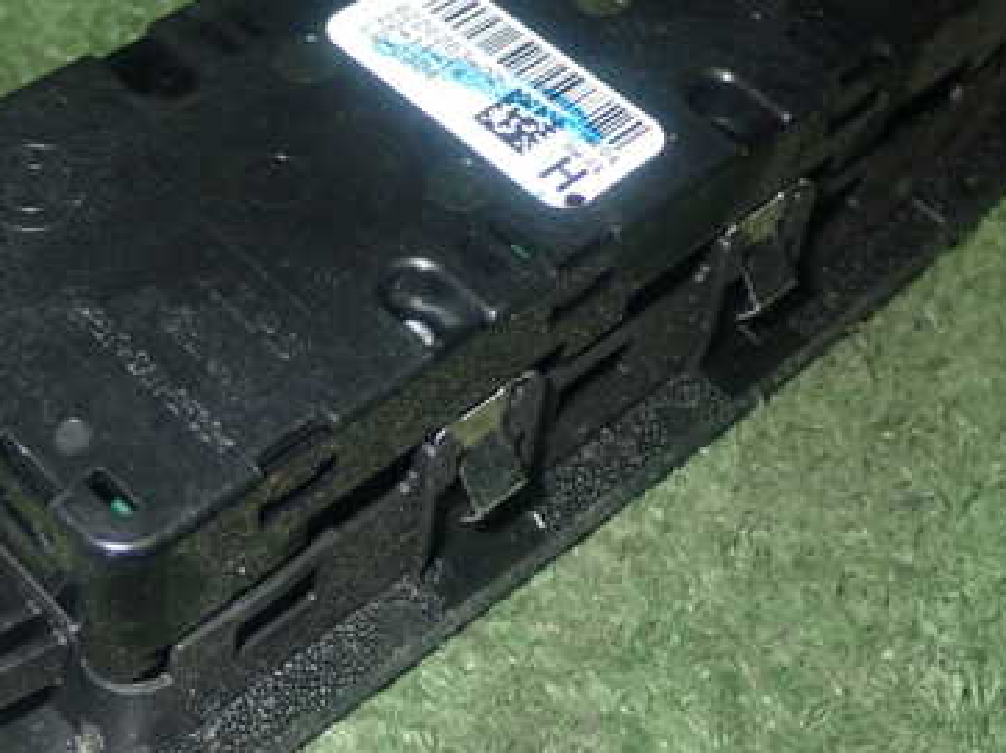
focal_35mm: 73
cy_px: 203
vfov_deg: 20.0
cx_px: 500
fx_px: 2120
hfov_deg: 26.7
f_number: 9
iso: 640
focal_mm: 7.84
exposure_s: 1/40
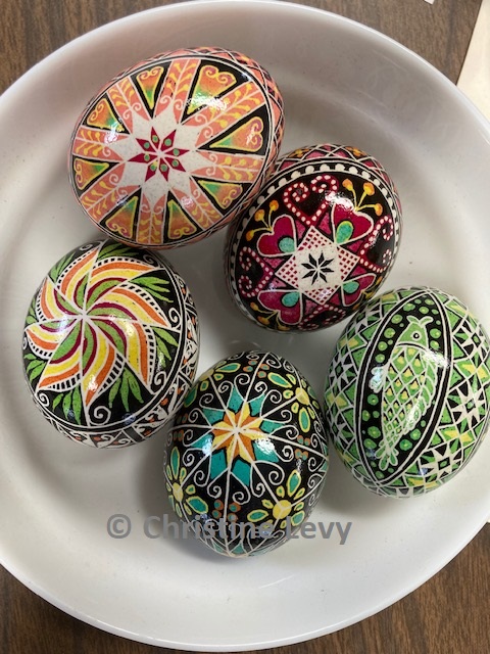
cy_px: 327
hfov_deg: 49.7
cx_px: 245
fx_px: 528
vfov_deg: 63.4
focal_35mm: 28
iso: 80
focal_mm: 3.99
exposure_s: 1/60
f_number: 1.8
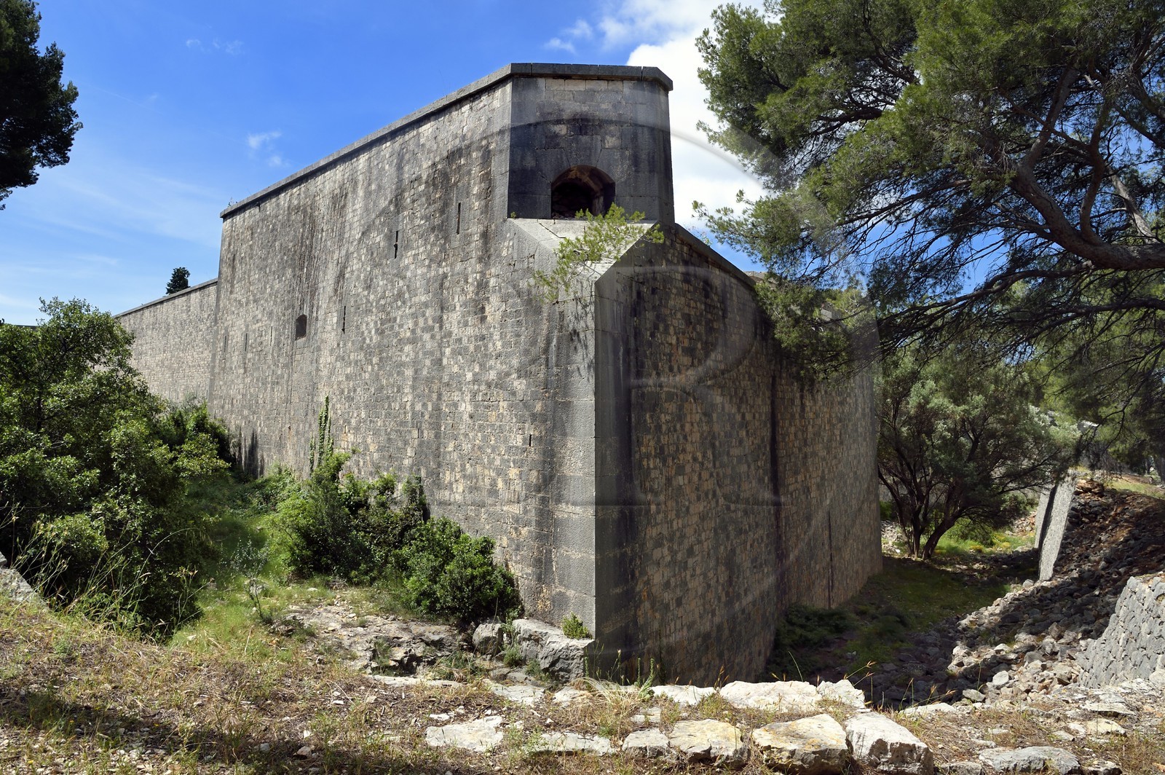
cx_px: 582
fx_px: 776
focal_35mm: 24
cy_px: 388
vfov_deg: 53.1
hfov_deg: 73.8
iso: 200
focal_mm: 24
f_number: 14
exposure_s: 1/250
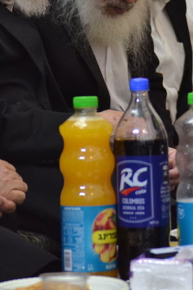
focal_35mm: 232
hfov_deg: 5.9
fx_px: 1866
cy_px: 6
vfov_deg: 8.8
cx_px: 79
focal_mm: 50
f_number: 2.8
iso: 800
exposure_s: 1/100
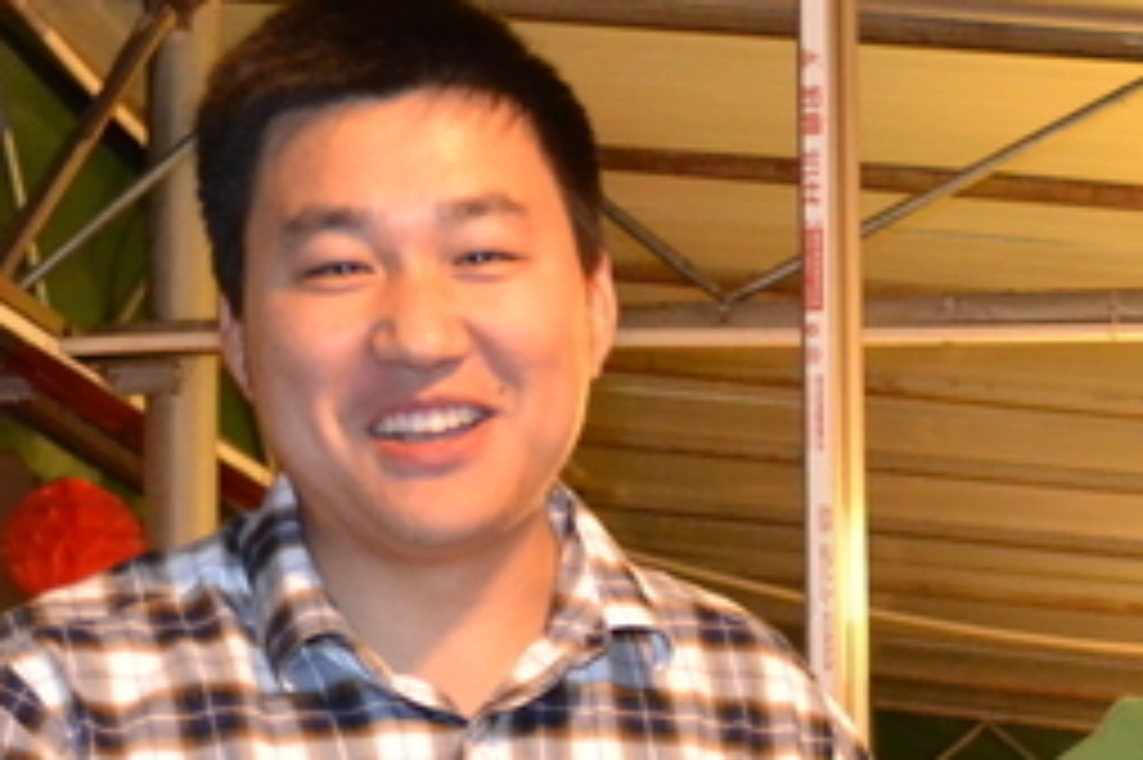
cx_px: 968
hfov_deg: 16.9
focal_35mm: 120
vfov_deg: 11.0
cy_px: 1151
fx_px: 3807
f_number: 4.2
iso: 3200
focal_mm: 26
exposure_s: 1/60
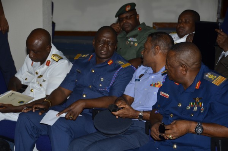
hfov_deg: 17.1
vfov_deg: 11.4
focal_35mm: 120
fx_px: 758
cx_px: 114
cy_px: 76
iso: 200
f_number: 5
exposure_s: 1/125
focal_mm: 80
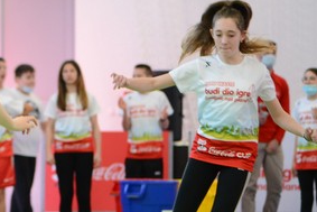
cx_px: -63
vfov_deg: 4.5
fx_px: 2678
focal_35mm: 304
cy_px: 106
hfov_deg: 6.7
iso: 1000
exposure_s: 1/200
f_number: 2.8
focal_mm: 105
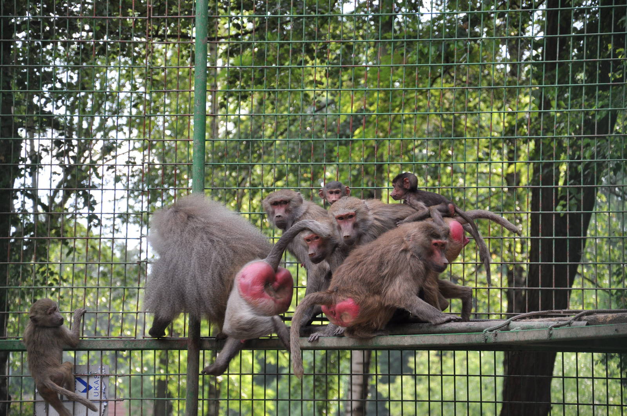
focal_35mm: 158
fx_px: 2740
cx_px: 314
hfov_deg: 13.1
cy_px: 208
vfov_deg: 8.7
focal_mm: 105
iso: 500
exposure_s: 1/250
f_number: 5.6
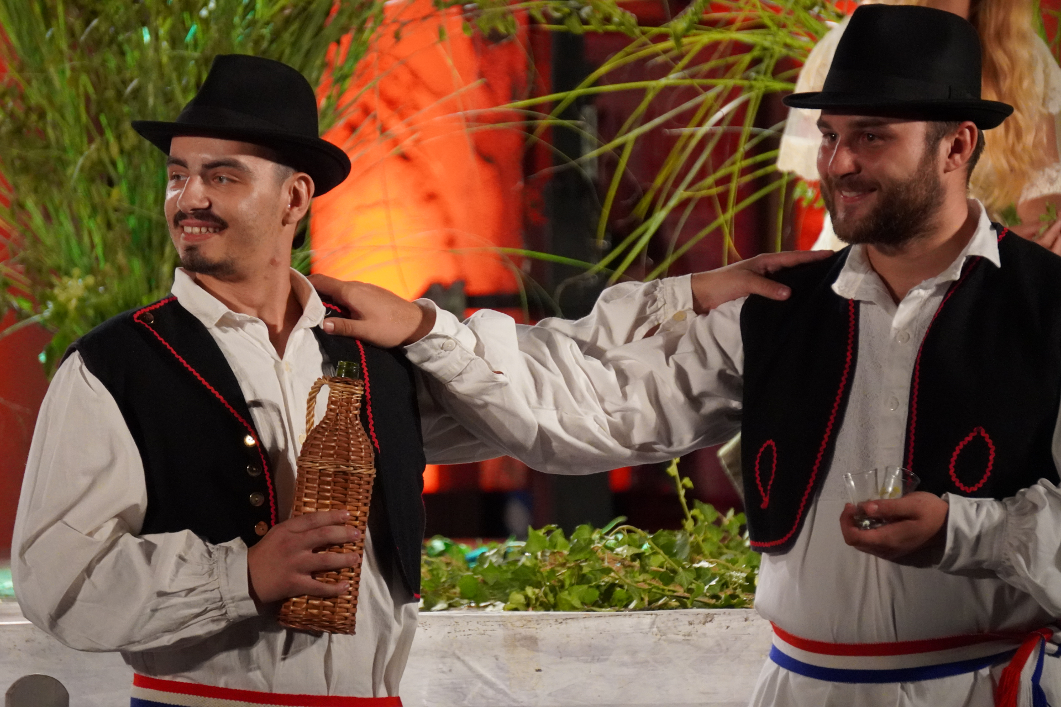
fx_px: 9283
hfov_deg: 6.5
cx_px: 530
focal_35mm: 315
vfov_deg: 4.4
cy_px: 354
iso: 6400
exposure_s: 1/250
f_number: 6.3
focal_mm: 210
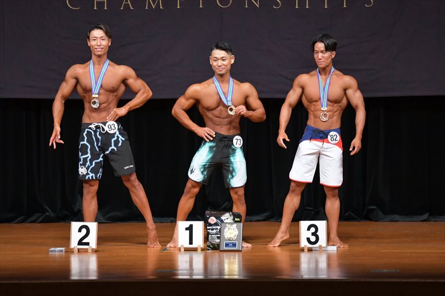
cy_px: 148
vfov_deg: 5.7
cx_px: 222
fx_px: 2965
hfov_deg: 8.6
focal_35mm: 240
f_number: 5.6
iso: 4000
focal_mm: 160
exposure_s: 1/400
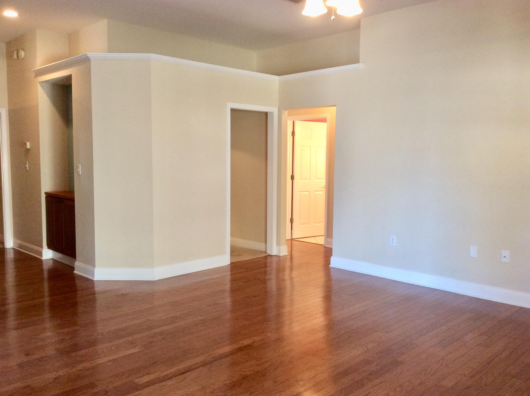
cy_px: 198
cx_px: 265
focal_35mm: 32
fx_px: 489
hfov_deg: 56.9
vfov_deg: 44.1
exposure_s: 1/24
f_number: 2.4
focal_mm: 3.3
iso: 80
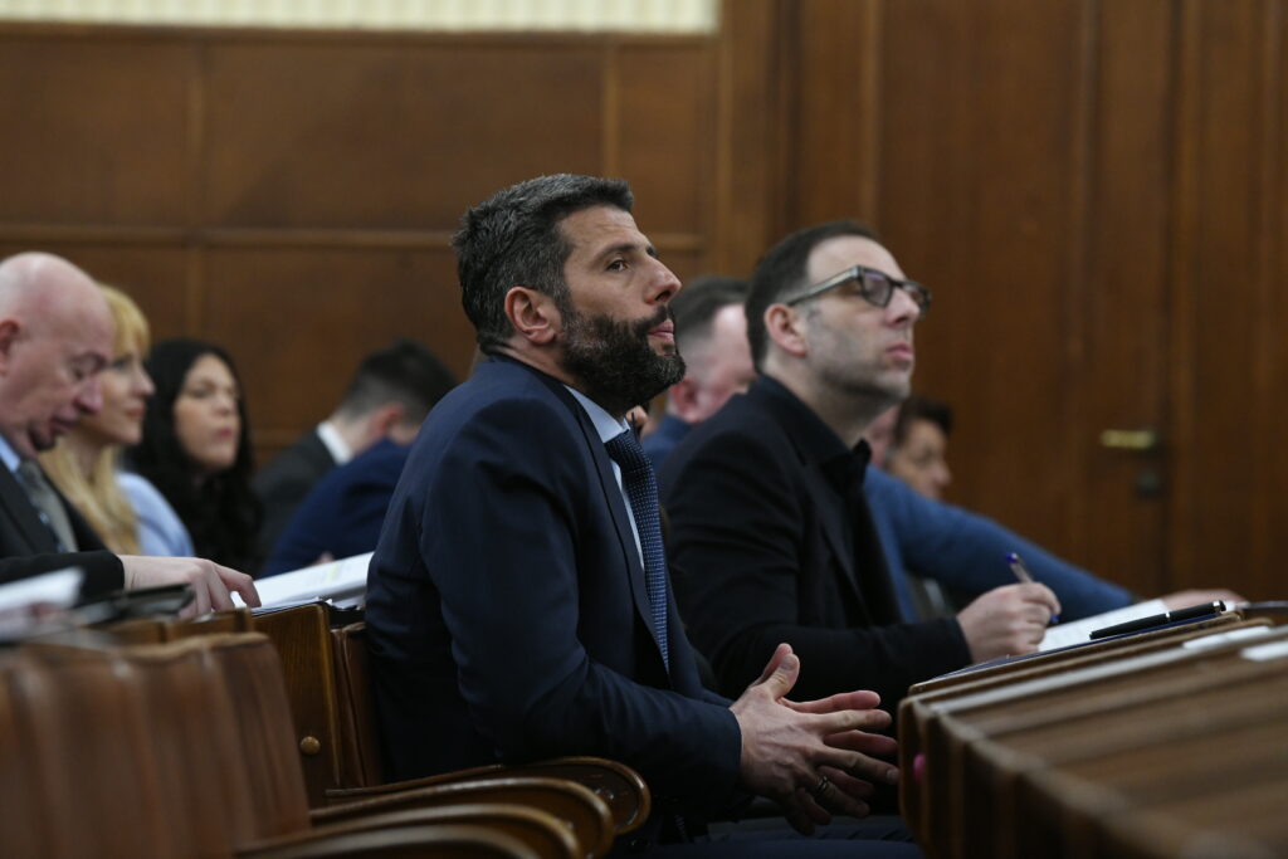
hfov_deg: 12.8
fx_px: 5725
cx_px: 644
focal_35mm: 160
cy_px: 430
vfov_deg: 8.6
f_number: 4.5
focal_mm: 160
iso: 4000
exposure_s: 1/400
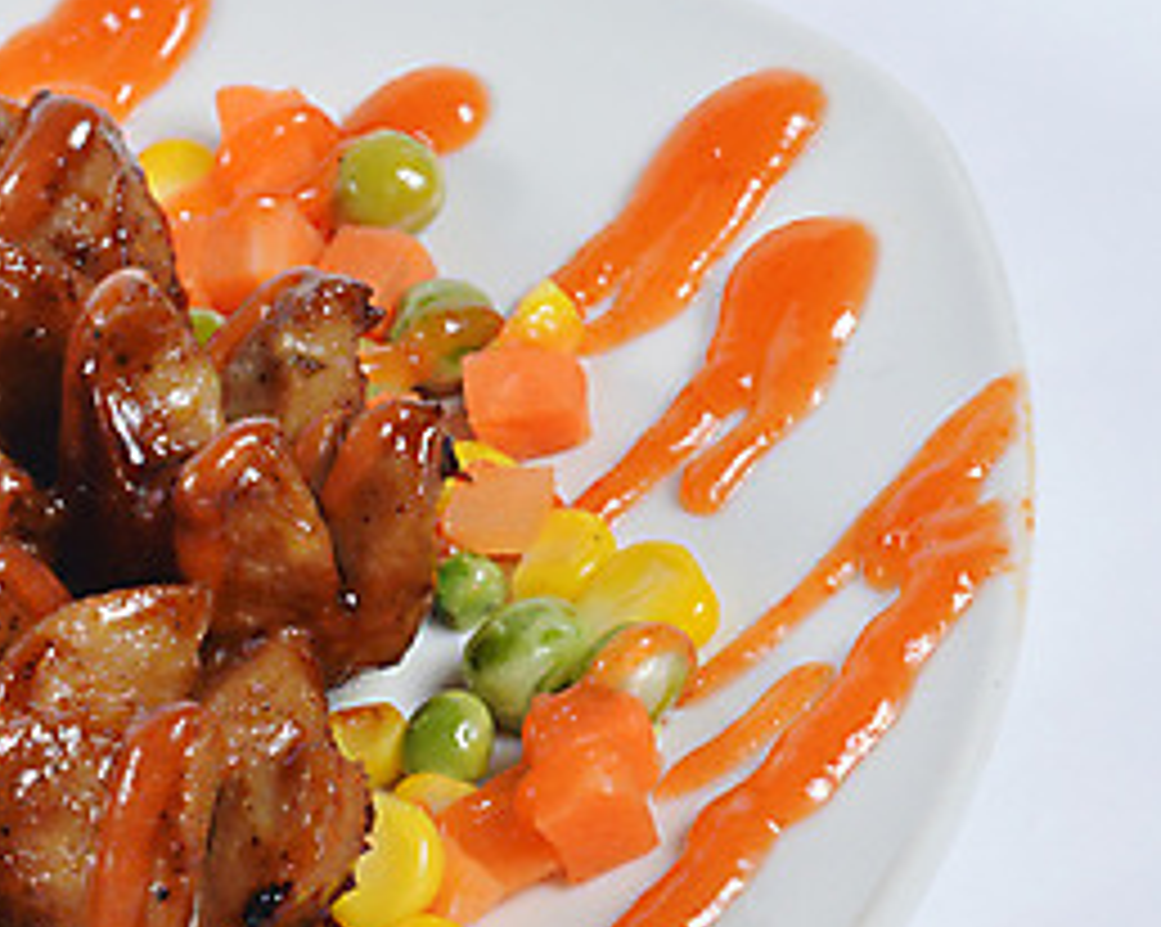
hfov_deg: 11.7
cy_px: 662
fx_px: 5631
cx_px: 166
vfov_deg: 9.4
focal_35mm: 164
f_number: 14
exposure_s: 1/125
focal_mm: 50
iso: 100
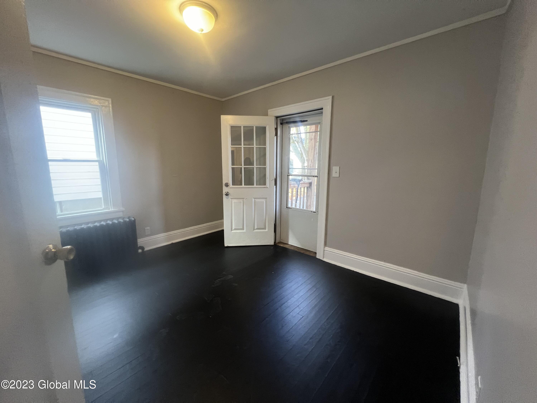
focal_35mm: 13
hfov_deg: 106.2
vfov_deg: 89.9
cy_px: 202
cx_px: 268
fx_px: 202
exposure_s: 1/60
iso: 400
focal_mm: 1.57
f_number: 1.8
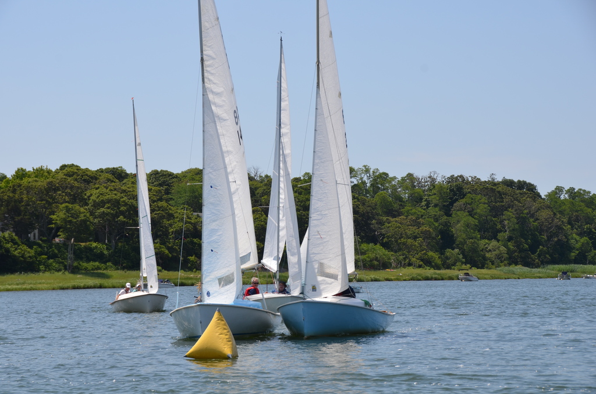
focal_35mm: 105
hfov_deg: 19.5
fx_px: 1735
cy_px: 197
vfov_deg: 13.0
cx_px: 298
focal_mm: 70
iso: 100
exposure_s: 1/320
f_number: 9
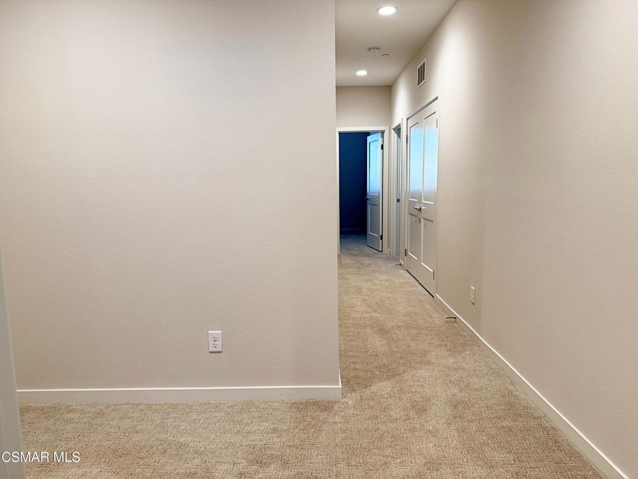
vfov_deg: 56.8
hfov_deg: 71.6
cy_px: 240
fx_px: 442
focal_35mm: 24
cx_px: 319
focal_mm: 6.76
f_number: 1.78
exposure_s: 1/120
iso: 200
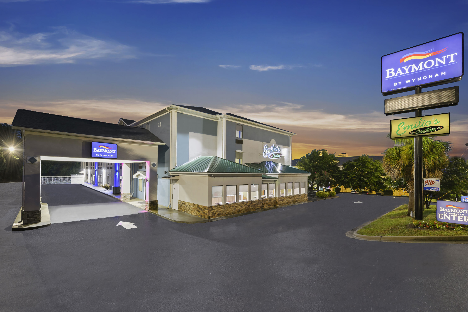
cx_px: 234
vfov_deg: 81.2
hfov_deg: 104.3
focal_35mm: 14
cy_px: 156
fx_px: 182
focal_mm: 14
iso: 400
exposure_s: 1
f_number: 8
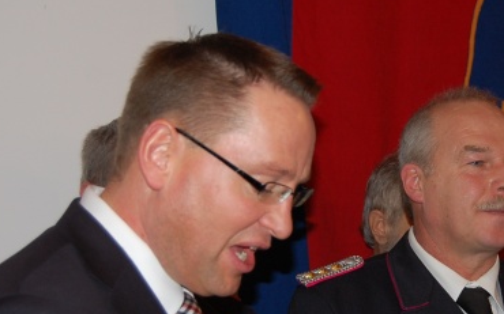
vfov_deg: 13.7
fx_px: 1304
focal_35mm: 95
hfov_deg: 21.6
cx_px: 407
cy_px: 225
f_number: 4.5
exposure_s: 1/60
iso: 400
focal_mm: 32
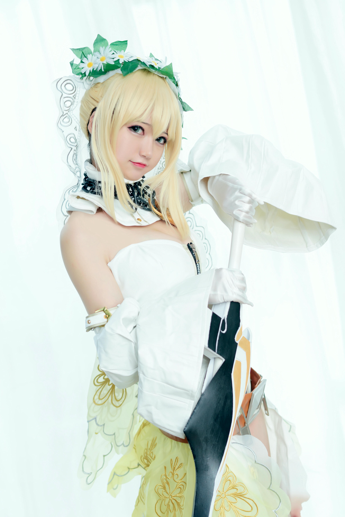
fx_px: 833
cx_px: 172
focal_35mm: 58
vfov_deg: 34.5
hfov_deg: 23.4
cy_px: 258
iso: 400
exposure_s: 1/160
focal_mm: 58
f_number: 2.8
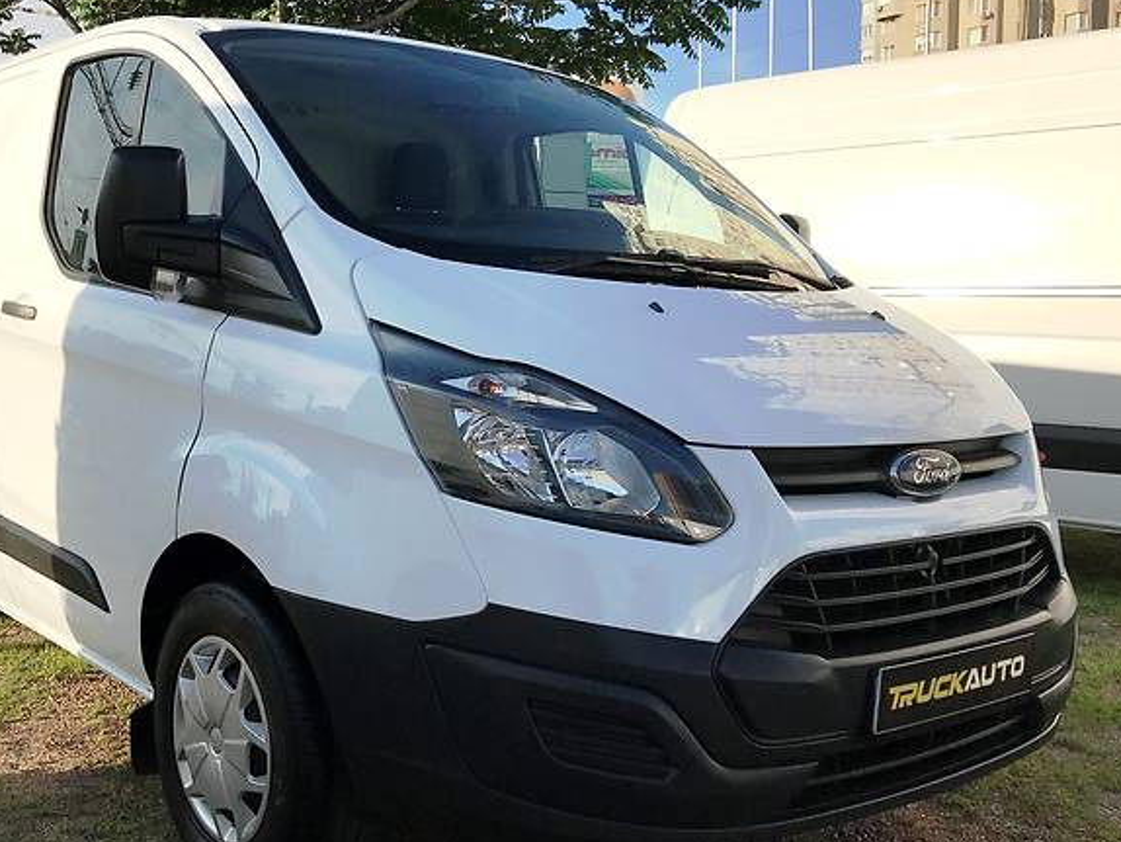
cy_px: 438
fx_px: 1263
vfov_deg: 36.8
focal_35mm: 39
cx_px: 428
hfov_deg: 47.5
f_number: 1.8
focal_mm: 4
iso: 20
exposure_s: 1/2740
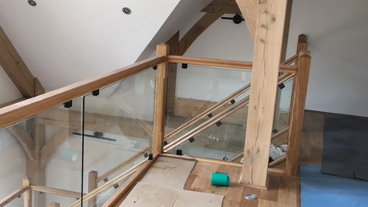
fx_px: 429
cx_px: 174
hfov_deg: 46.4
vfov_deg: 27.1
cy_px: 99
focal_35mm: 44
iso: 64
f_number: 2.2
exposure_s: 1/33
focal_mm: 4.15
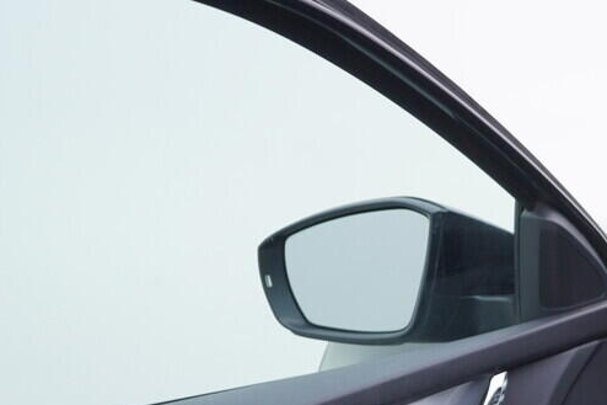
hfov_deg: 17.8
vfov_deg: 13.0
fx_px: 1770
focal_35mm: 105
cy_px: 335
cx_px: 853
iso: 125
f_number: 3.2
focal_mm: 24
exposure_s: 1/50
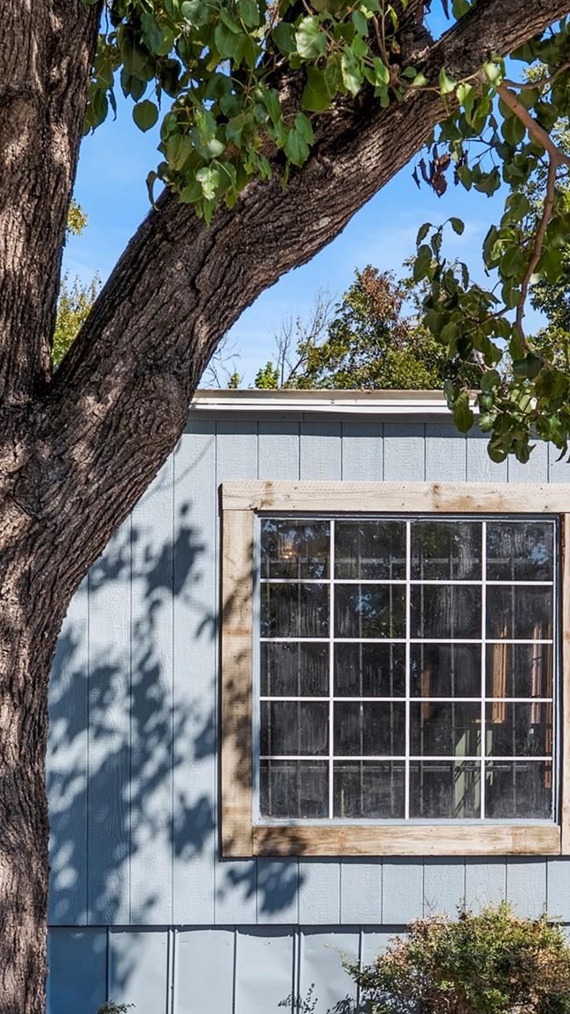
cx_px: 245
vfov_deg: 34.9
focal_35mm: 60
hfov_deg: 20.0
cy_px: 557
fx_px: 1612
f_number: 8
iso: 250
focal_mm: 32
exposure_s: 1/60
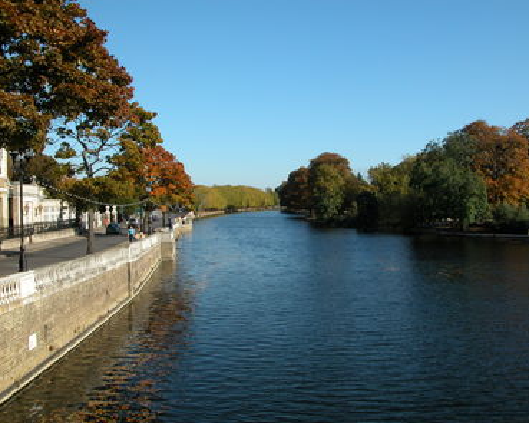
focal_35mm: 37
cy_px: 214
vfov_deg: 40.1
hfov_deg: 49.1
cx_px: 275
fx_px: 579
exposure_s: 1/306
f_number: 6.3
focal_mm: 8.9
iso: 100
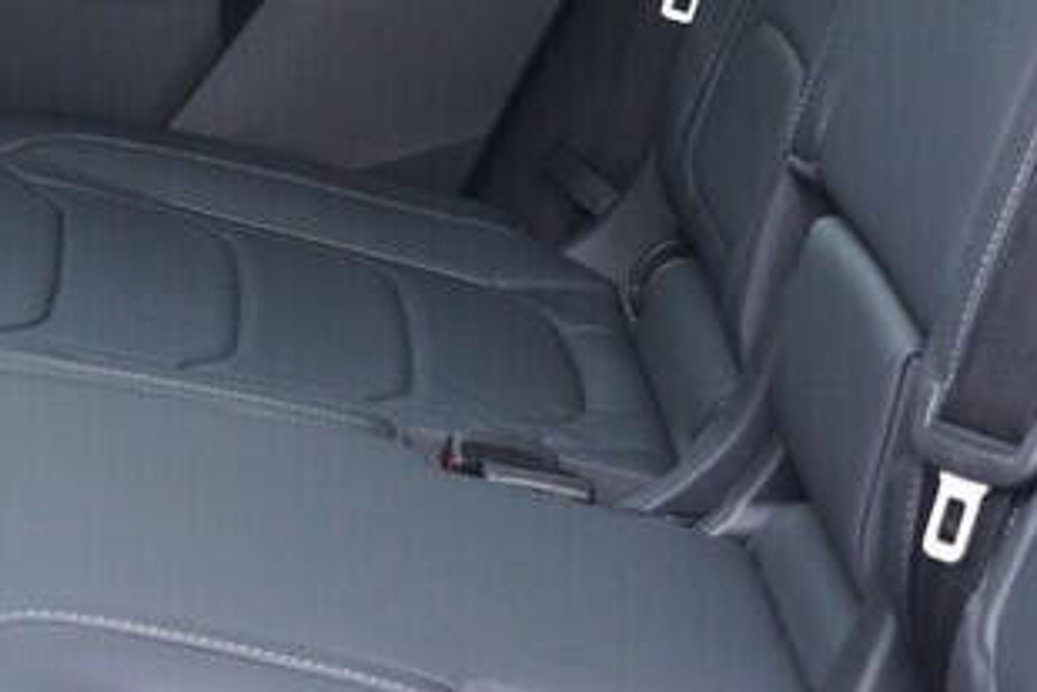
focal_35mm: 119
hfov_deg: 17.2
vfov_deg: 11.5
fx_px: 3429
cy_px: 72
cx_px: 398
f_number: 2.8
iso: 800
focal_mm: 24
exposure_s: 1/40
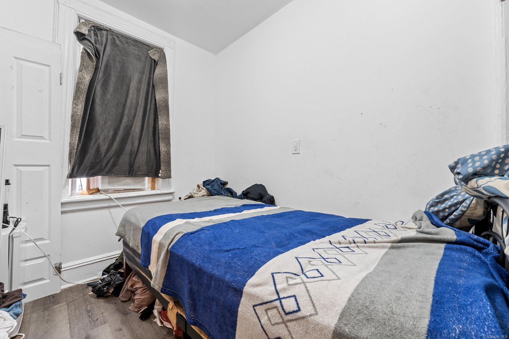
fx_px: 198
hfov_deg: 104.3
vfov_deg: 81.2
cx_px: 254
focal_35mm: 14
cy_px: 170
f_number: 10
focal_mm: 14
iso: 640
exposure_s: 1.3
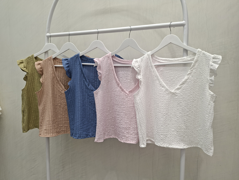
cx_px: 120
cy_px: 90
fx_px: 159
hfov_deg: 73.9
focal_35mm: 23
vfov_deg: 58.9
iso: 80
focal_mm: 5.54
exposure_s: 1/100
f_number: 1.8
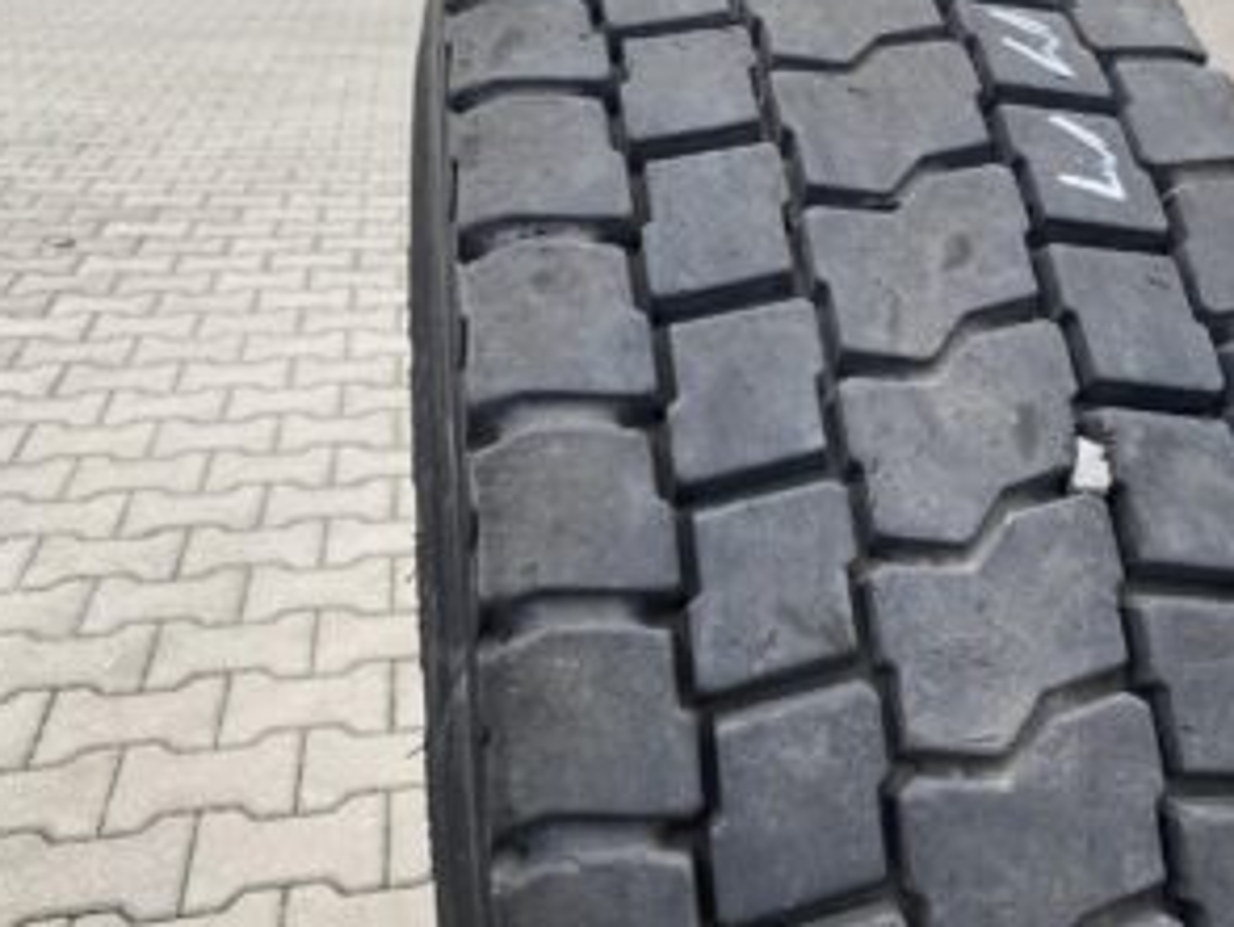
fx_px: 1356
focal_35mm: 38
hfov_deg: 47.6
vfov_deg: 37.8
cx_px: 877
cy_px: 430
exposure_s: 1/157
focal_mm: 4.25
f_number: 1.8
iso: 32
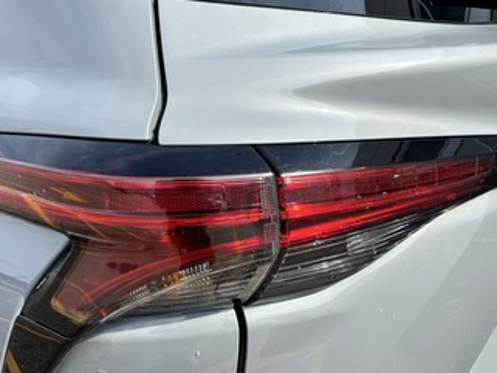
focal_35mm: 34
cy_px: 157
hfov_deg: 53.9
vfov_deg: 41.7
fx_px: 488
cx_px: 228
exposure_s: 1/2062
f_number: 1.6
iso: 50
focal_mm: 5.96
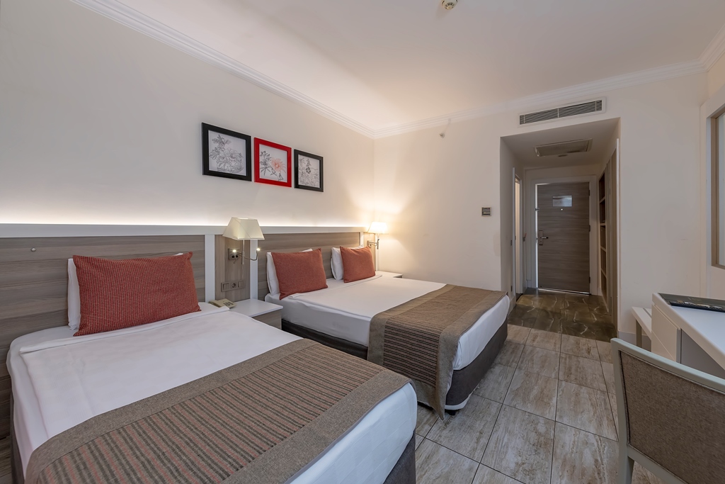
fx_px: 282
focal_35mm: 14
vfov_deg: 81.2
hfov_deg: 104.2
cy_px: 242
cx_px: 362
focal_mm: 14
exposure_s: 1/13
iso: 400
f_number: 8
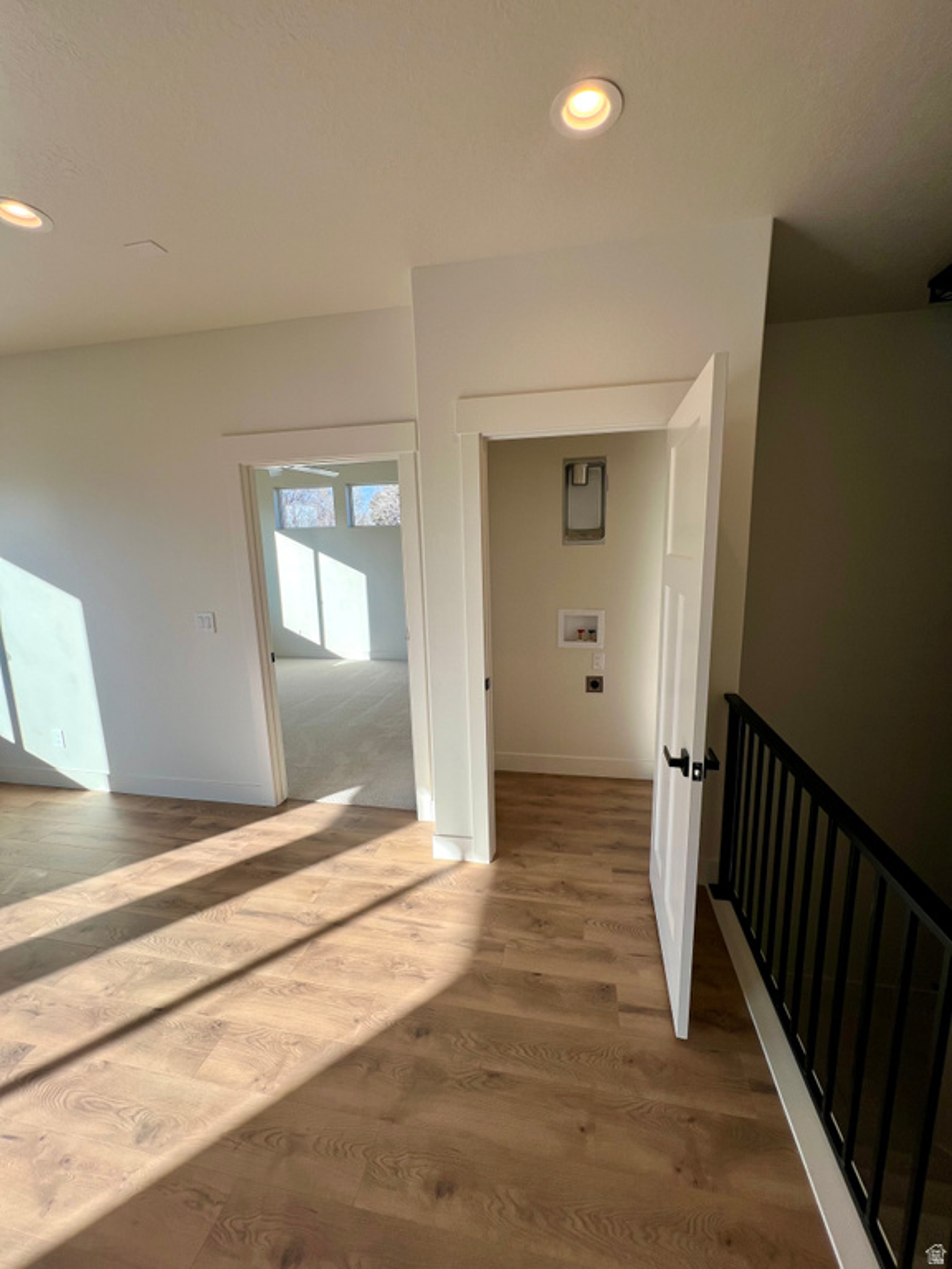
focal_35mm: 13
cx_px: 476
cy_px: 634
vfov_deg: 106.2
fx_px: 477
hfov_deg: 89.9
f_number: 1.8
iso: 32
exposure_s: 1/309
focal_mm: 1.57
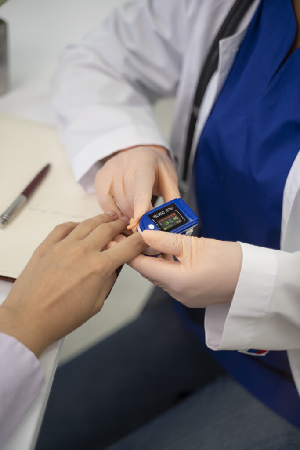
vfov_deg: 27.0
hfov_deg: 18.2
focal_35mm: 75
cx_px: 150
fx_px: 937
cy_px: 225
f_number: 2.8
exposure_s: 1/320
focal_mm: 75
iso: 640
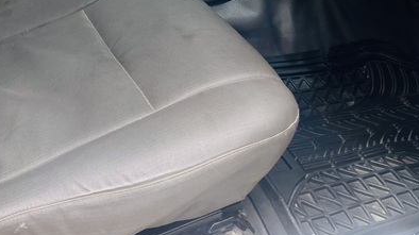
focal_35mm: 62
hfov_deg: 33.6
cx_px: 141
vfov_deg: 18.2
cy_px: -62
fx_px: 688
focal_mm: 3.99
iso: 20
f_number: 1.8
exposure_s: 1/649
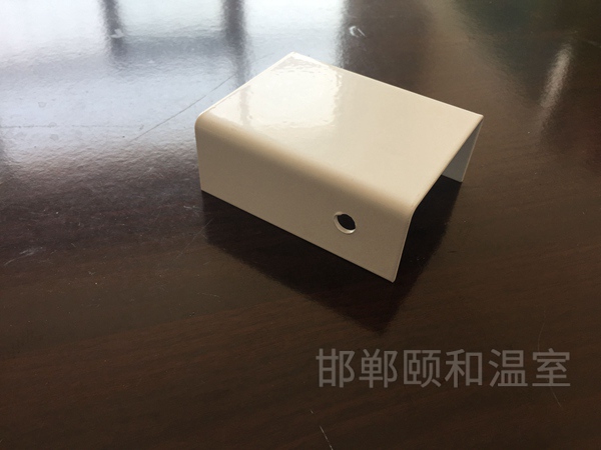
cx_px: 300
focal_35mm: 29
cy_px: 225
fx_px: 503
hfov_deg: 61.7
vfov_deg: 48.2
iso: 32
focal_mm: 4.15
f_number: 2.2
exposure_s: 1/100
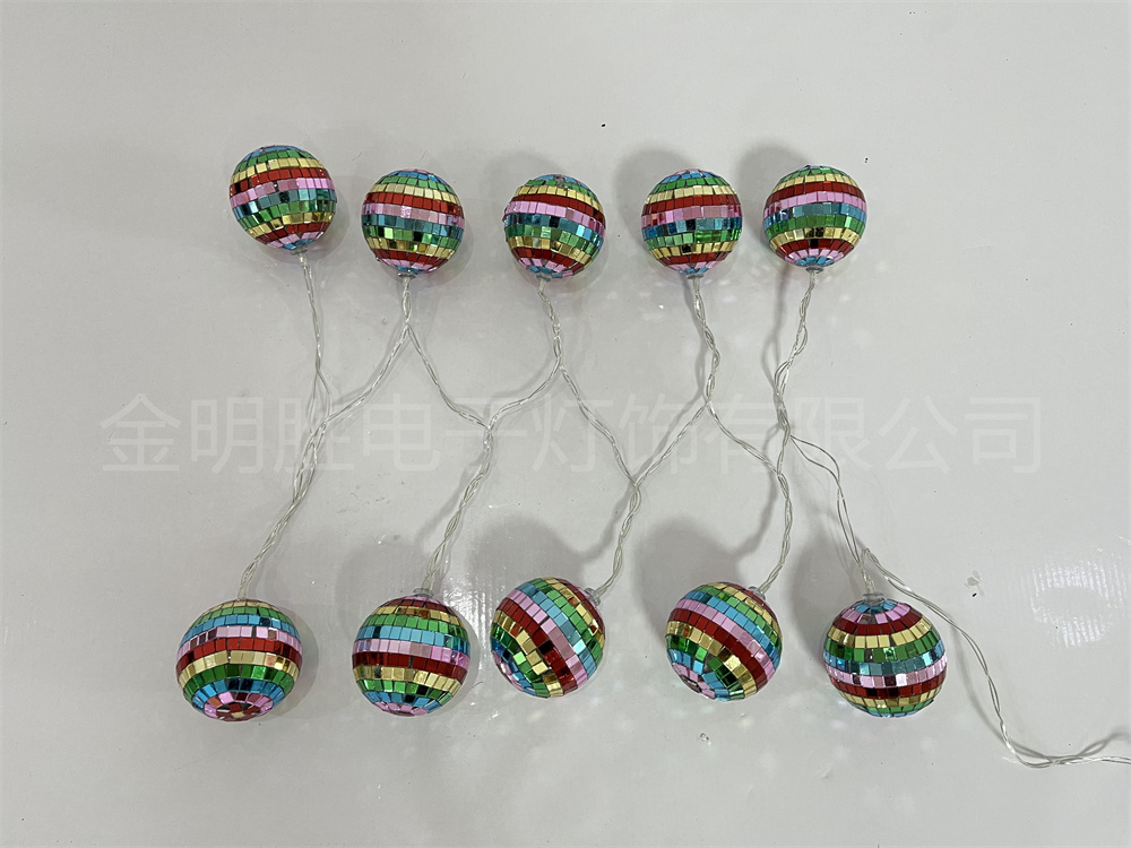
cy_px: 424
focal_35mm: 26
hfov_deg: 67.3
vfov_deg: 53.1
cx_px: 566
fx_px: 849
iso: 100
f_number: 1.6
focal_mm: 5.1
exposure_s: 1/50
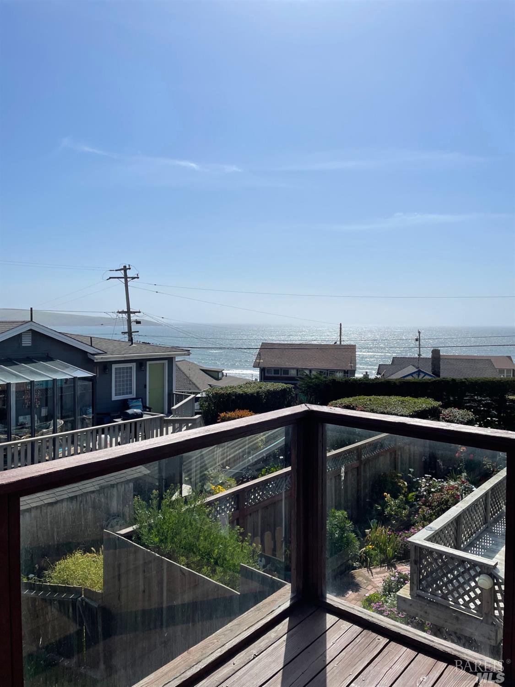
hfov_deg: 53.1
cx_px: 258
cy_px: 344
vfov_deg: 67.3
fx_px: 516
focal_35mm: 26
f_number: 1.6
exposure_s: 1/9091
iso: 32
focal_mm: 4.2
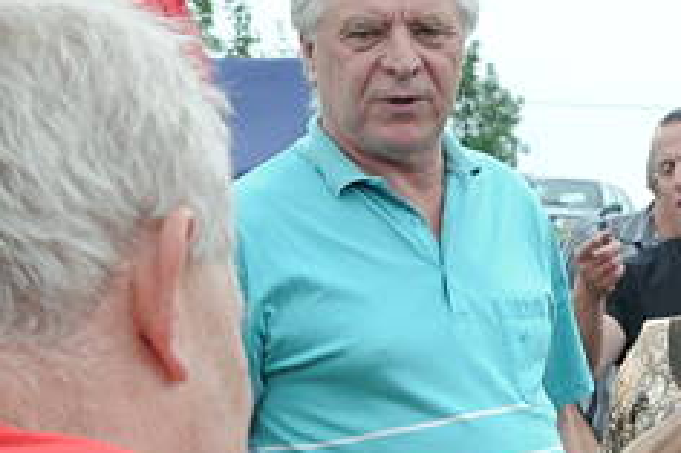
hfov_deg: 9.9
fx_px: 3875
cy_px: 573
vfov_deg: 6.6
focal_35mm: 205
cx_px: 805
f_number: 10
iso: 800
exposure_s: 1/400
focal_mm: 38
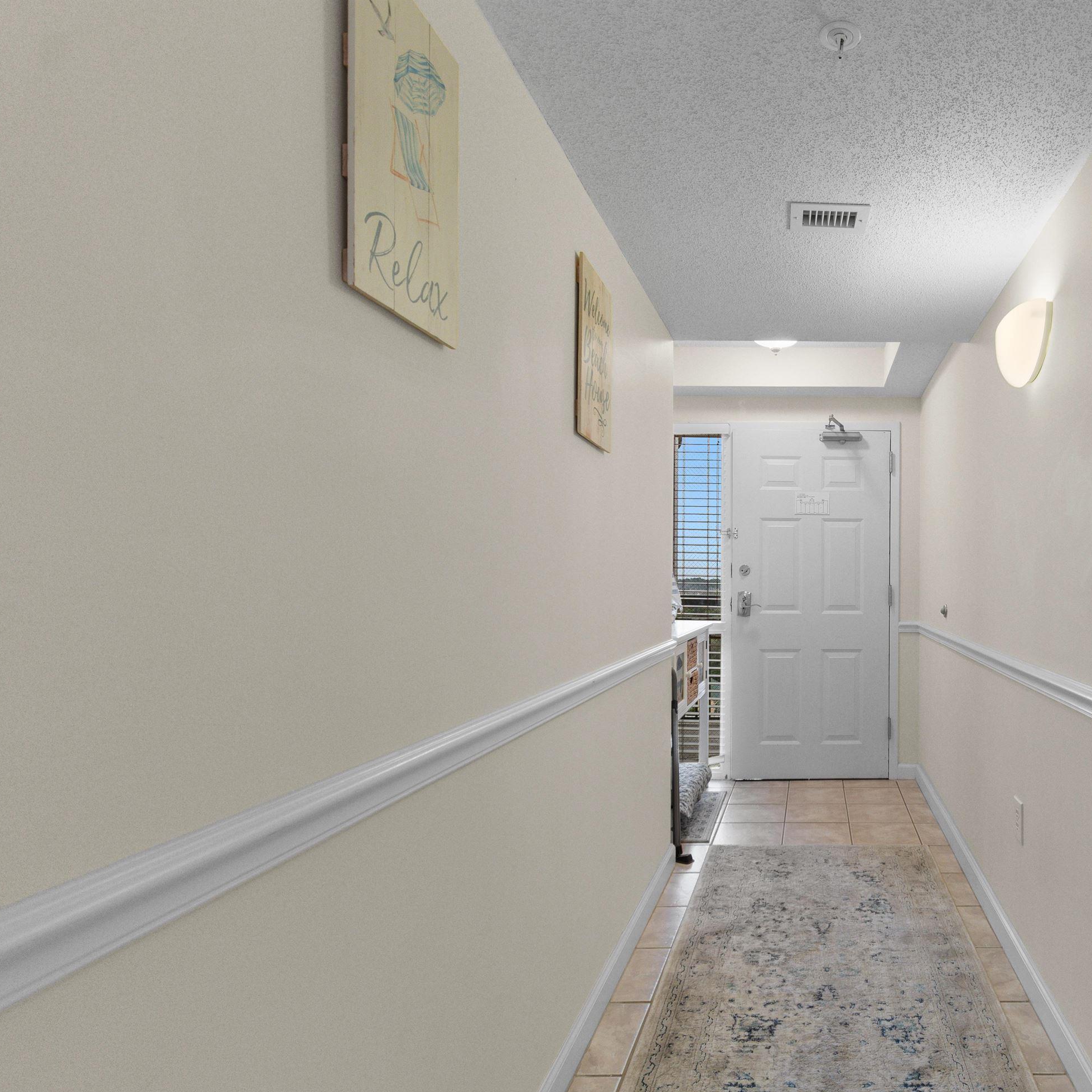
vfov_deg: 74.8
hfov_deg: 69.7
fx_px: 714
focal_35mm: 20
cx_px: 823
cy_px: 570
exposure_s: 1.6
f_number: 4.5
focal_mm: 10
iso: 100
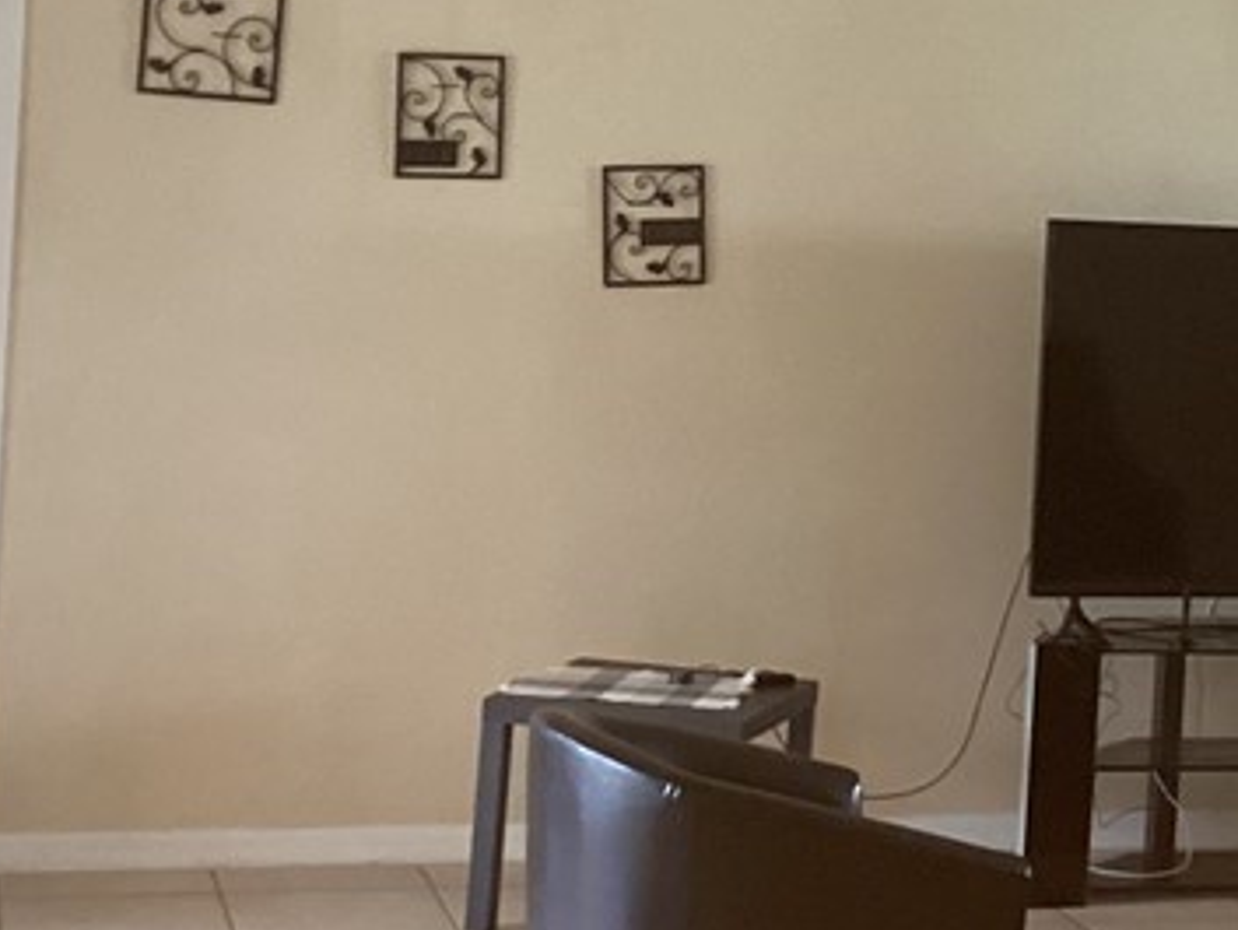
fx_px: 3220
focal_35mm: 90
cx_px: 1136
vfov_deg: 16.3
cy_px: 179
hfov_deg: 21.2
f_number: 2.4
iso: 320
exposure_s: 1/40
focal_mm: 3.3
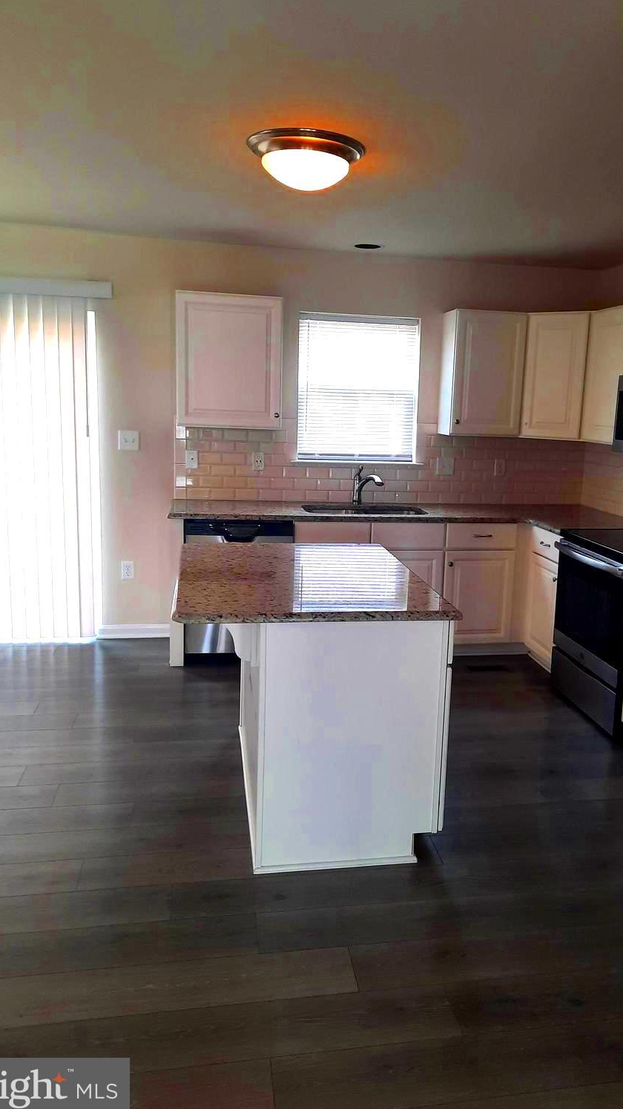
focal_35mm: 28
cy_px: 549
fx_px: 823
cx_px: 372
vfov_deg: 67.9
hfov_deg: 41.3
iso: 40
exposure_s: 1/60
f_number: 2
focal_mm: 4.6
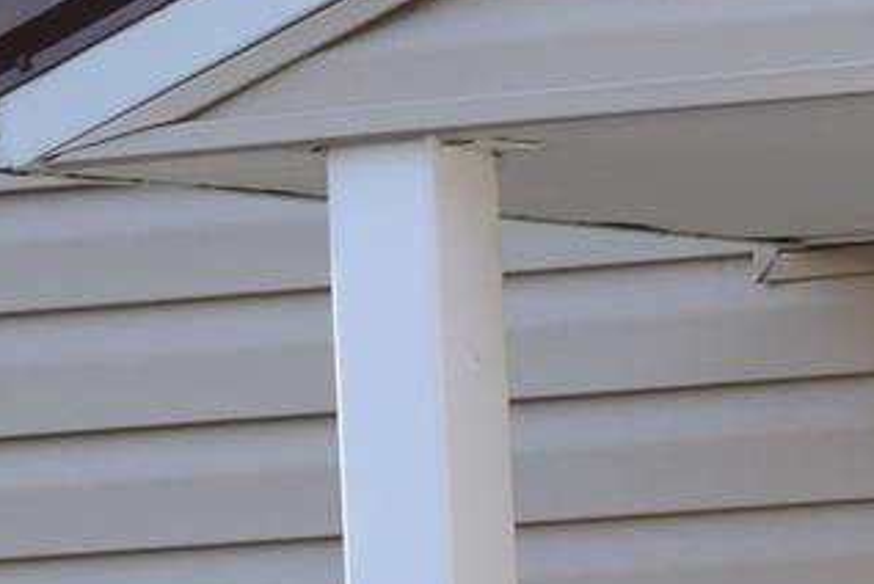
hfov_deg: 4.0
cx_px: 2000
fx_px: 12247
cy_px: 1493
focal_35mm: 504
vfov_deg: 2.7
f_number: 8
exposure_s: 1/250
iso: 250
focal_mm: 52
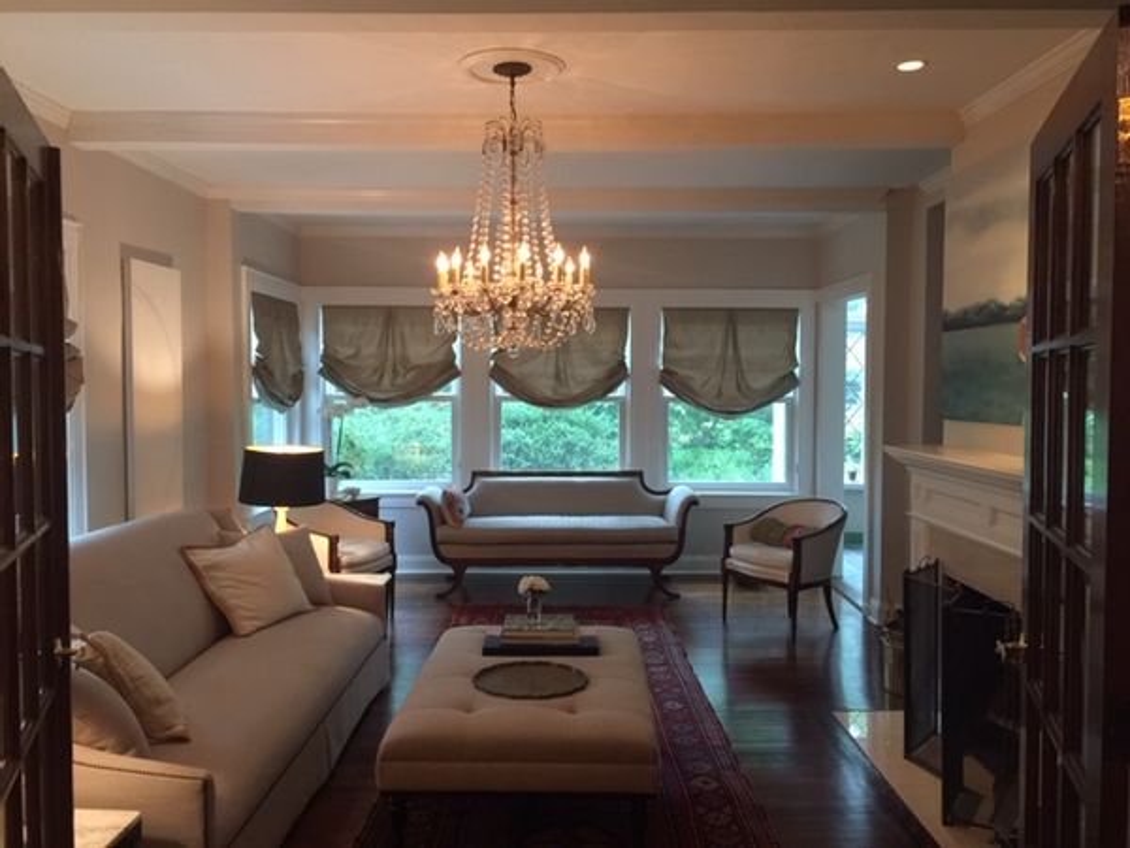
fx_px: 947
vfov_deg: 48.2
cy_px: 424
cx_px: 565
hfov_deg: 61.7
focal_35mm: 29
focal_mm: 4.15
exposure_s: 1/15
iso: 125
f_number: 2.2
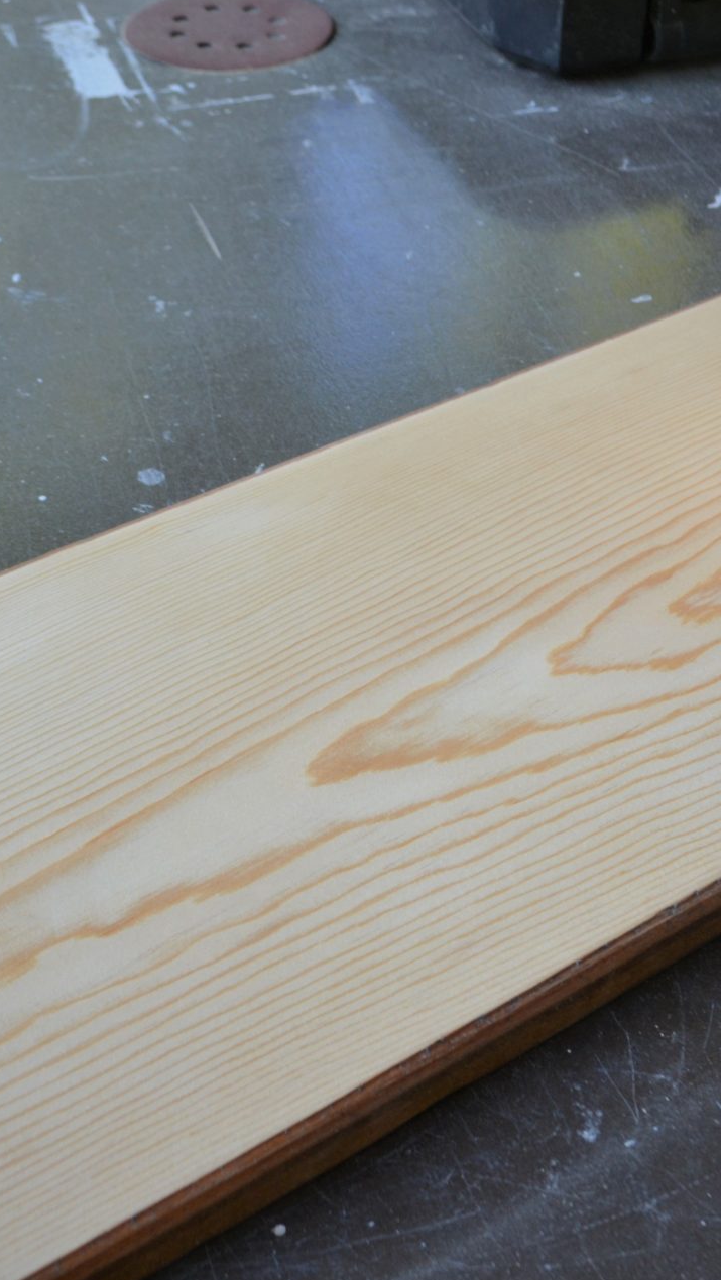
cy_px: 642
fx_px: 1936
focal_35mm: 57
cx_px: 463
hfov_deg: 21.0
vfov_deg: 36.6
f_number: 5.6
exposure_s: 1/125
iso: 320
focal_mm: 24
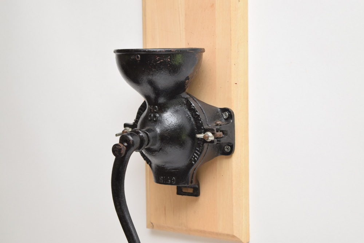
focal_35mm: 82
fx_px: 834
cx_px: 182
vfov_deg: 16.6
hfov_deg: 24.6
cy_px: 122
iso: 800
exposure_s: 1/100
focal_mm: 55
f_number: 5.6
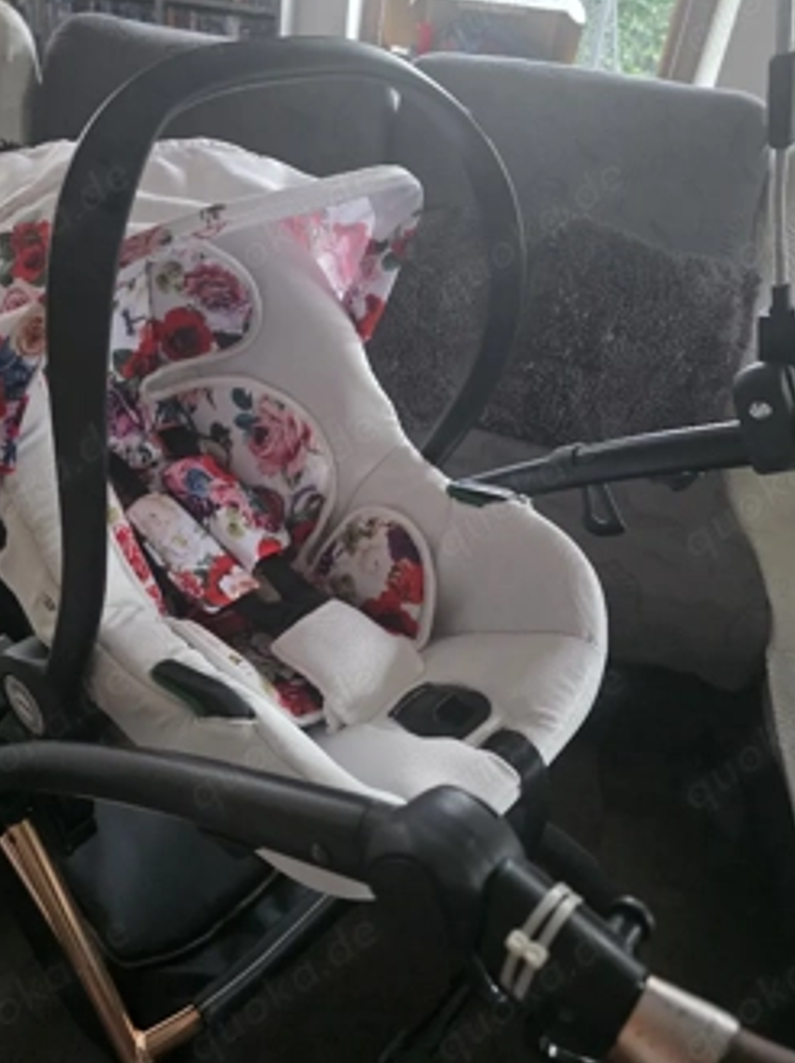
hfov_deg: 49.6
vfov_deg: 63.5
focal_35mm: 28
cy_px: 520
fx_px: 859
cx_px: 352
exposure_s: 1/120
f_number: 1.7
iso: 1250
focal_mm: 6.3
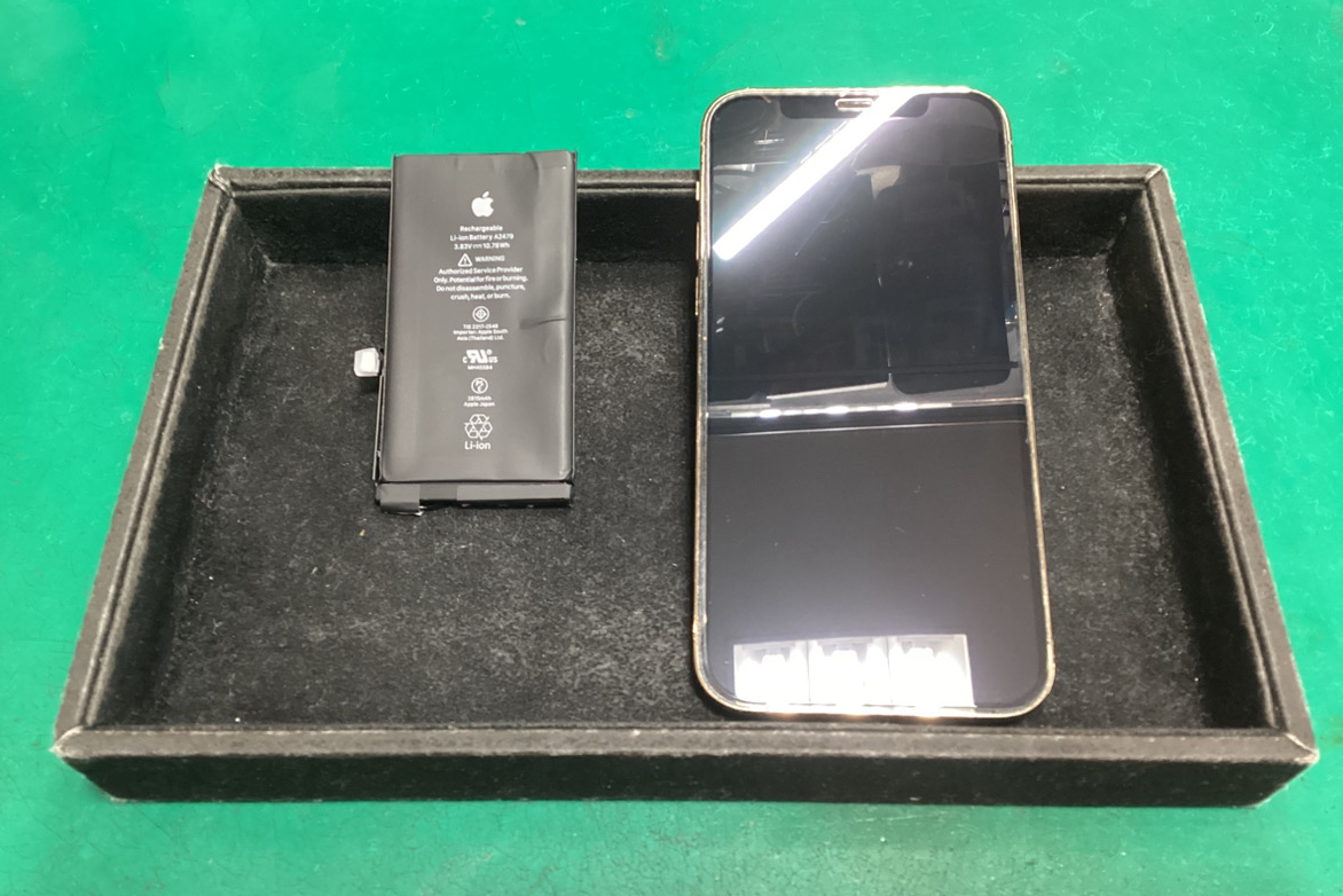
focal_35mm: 33
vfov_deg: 40.0
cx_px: 668
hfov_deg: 57.2
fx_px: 1231
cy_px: 482
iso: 320
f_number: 2.4
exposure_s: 1/33
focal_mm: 3.3
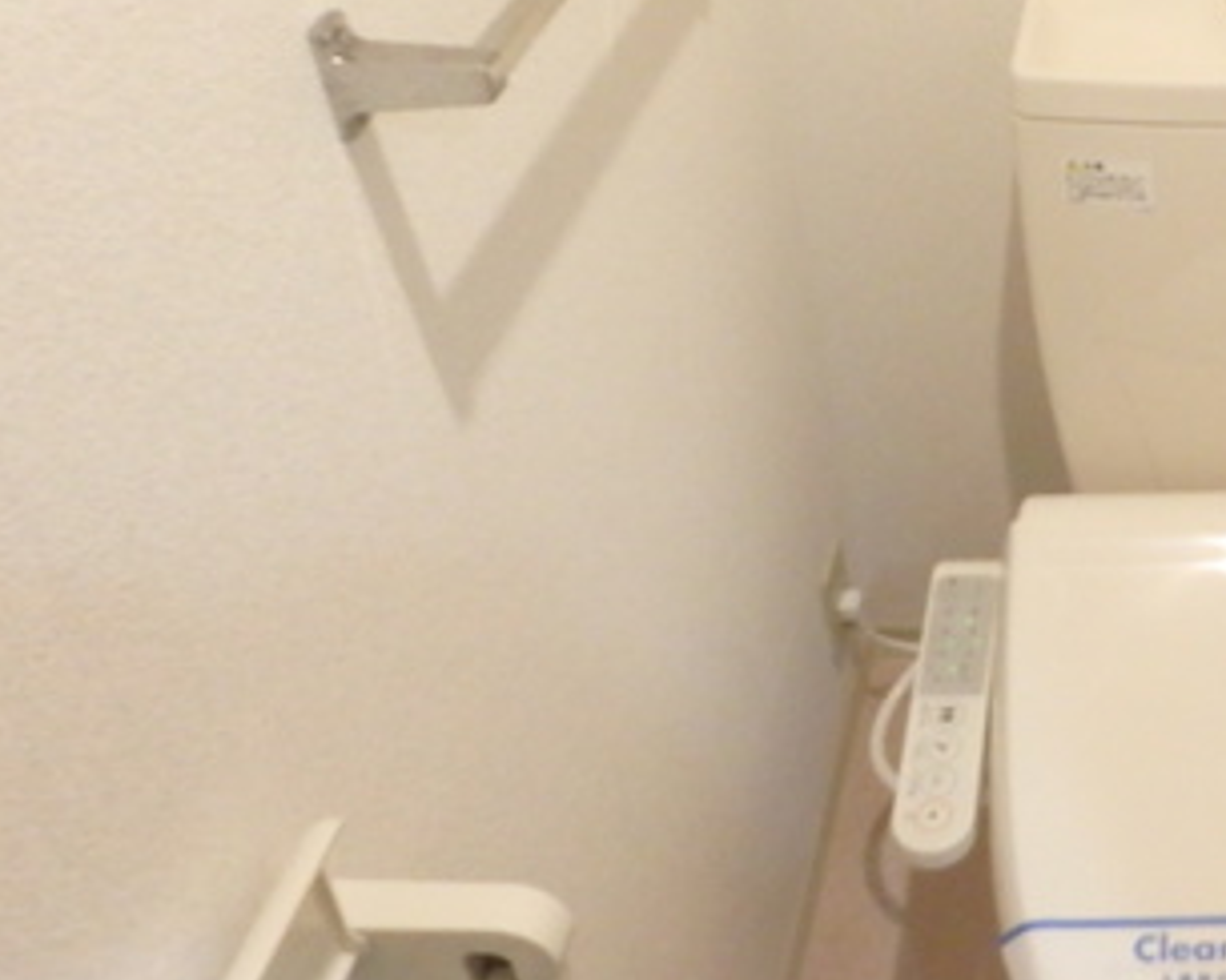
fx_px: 1705
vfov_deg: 31.3
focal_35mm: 47
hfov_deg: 34.8
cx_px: 1302
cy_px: 211
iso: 800
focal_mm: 3.7
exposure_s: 1/30
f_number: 3.5
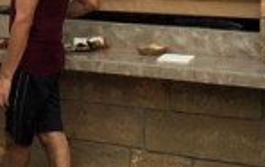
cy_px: -184
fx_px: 1049
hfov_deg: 14.3
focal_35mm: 145
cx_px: 41
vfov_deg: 8.5
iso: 25
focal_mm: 4.15
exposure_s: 1/314
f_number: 2.2
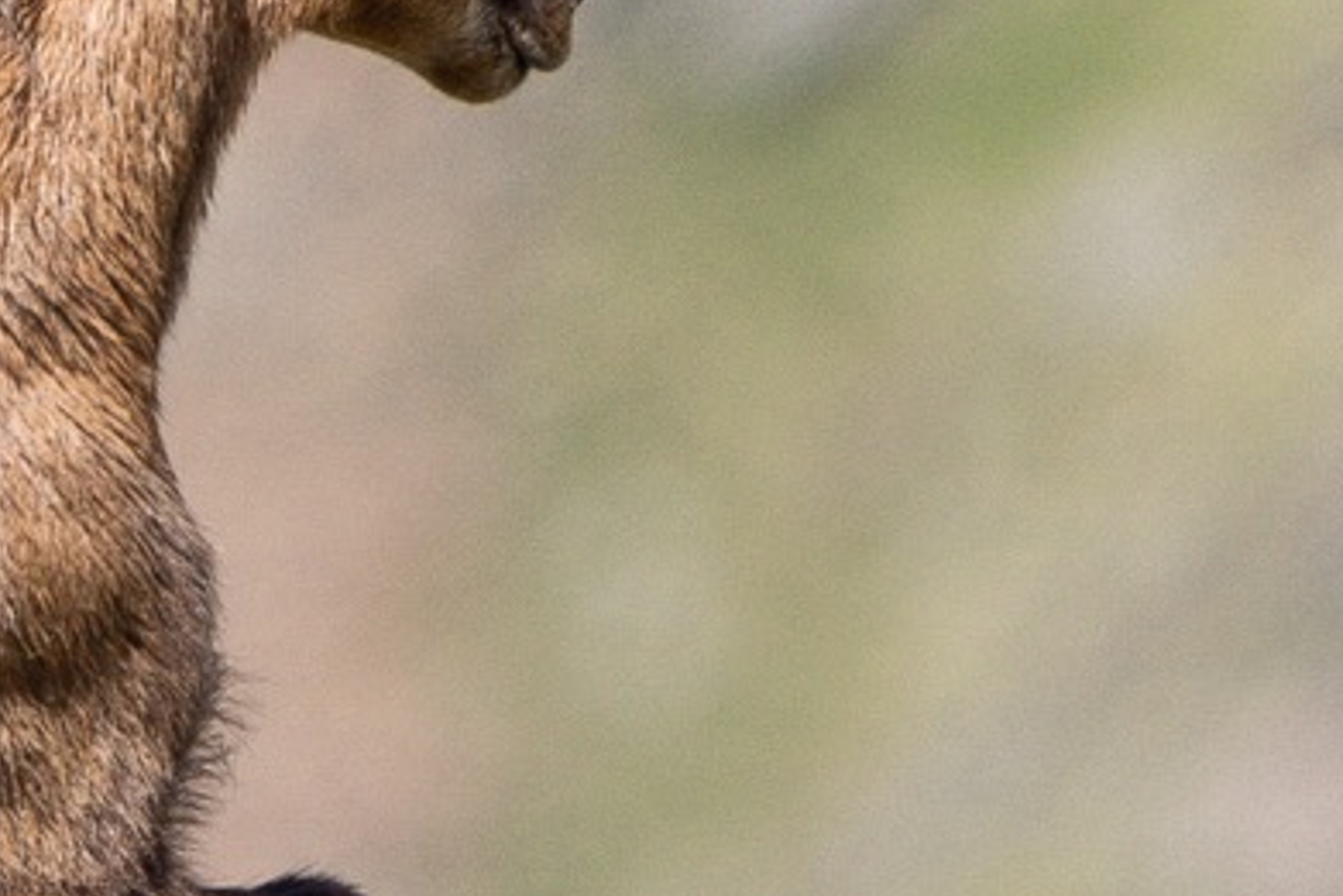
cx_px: -402
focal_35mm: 3537
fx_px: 131991
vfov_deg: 0.4
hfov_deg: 0.6
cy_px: 1222
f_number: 9
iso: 320
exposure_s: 1/640
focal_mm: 600
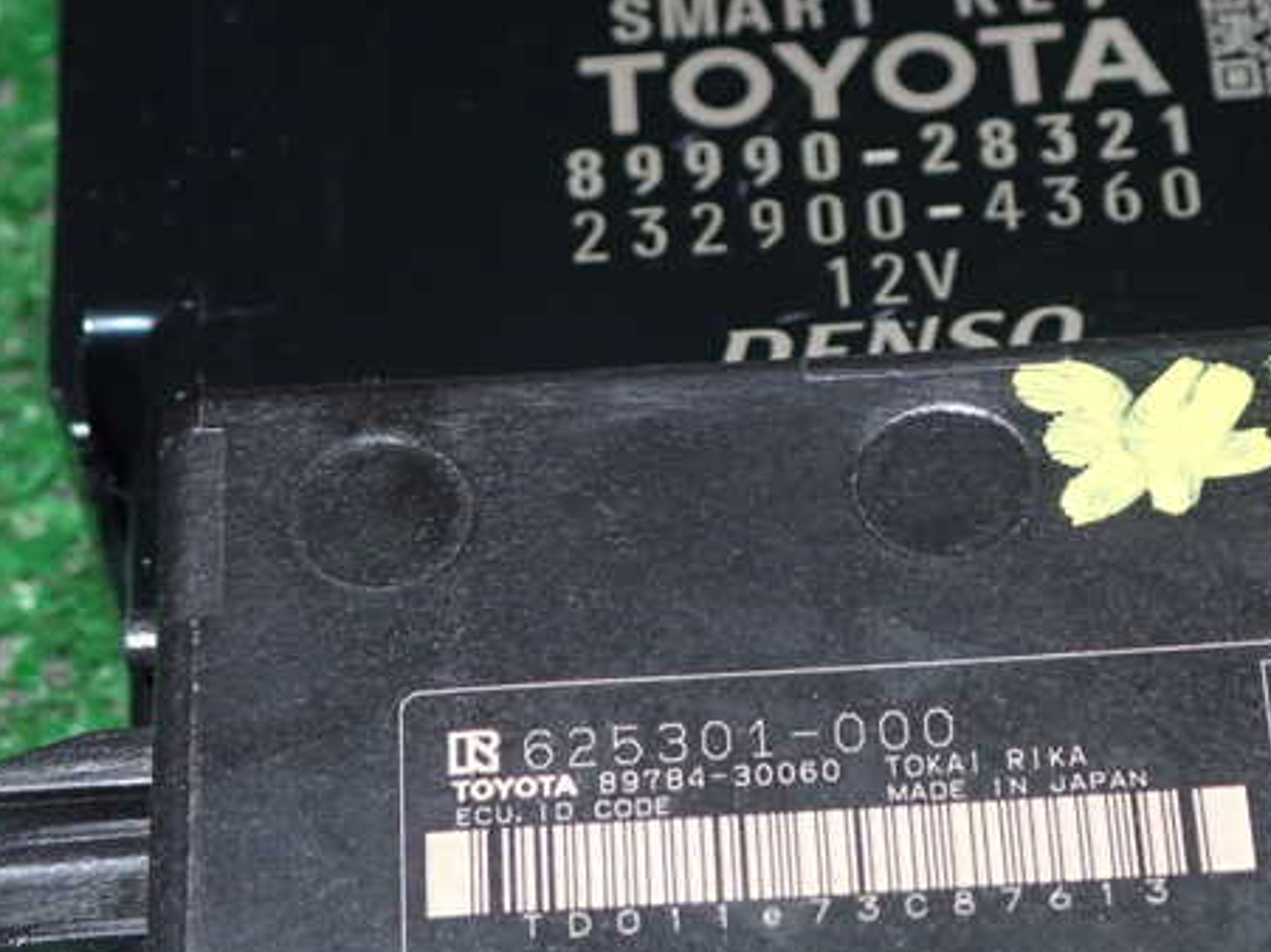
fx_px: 4588
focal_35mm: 125
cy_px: 521
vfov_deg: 11.9
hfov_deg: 15.8
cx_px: 783
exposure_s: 1/100
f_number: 14
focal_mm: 16.79
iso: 800
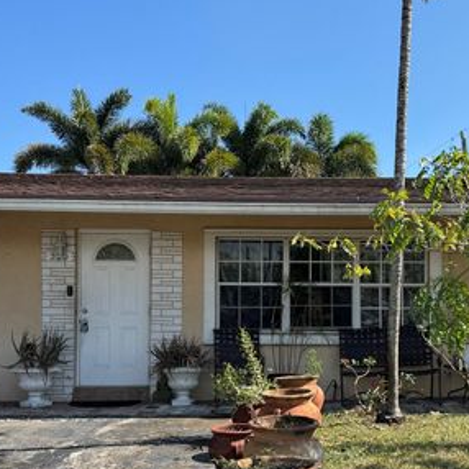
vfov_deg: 38.0
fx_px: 674
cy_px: 307
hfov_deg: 38.3
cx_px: 253
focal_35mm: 44
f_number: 1.78
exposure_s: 1/2959
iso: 80
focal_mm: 6.76
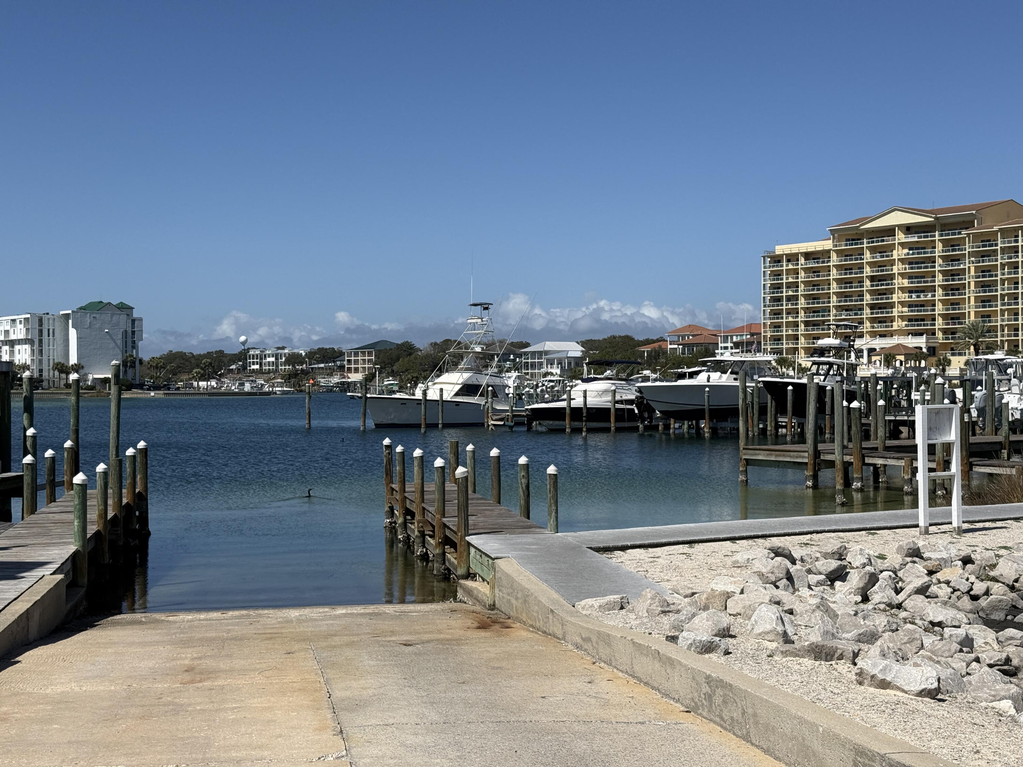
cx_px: 512
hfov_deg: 39.7
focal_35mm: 48
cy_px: 384
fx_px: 1419
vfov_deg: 30.3
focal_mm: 6.76
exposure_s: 1/11364
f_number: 1.78
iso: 80
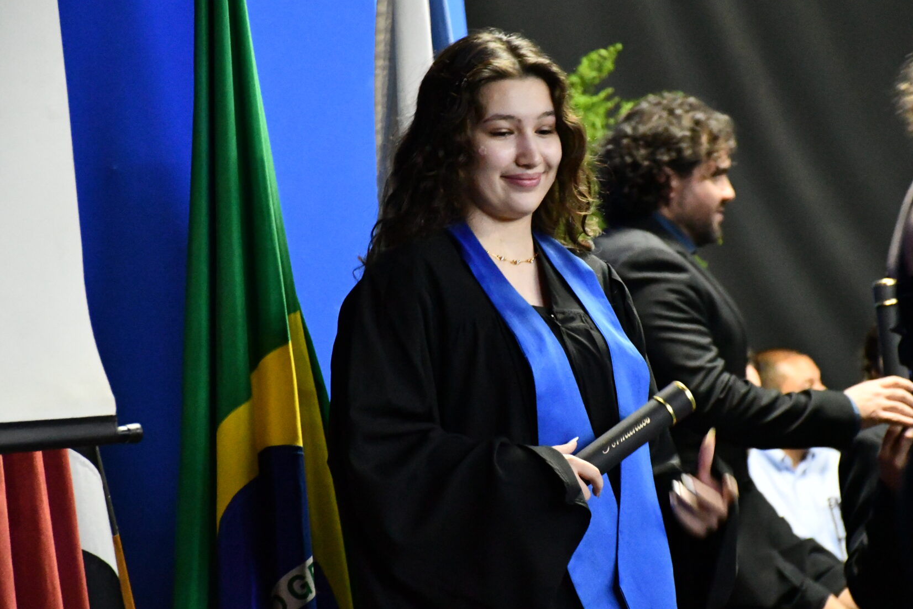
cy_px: 302
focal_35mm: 165
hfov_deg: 12.4
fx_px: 4185
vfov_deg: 8.3
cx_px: 495
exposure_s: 1/50
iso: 12800
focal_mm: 95
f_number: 5.3
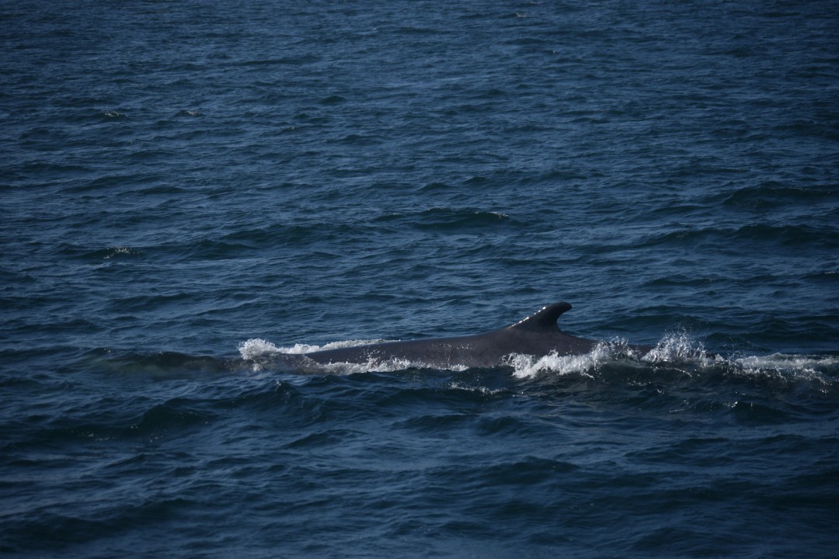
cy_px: 280
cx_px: 420
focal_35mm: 188
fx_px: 4369
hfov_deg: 11.0
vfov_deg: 7.3
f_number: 4.8
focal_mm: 125
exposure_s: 1/4000
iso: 200
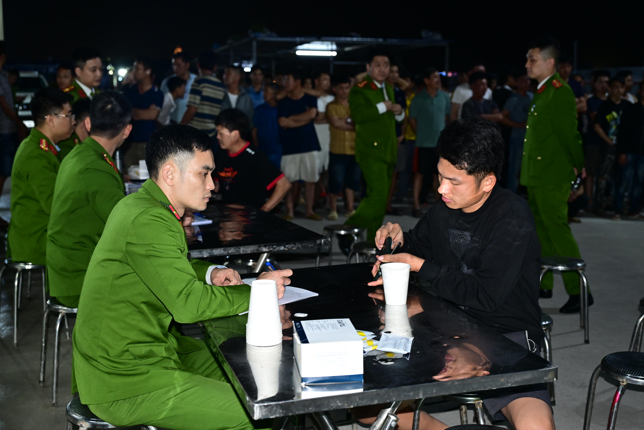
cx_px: 322
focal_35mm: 44
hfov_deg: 44.5
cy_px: 215
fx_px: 787
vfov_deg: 30.5
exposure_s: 1/125
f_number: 4
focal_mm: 44
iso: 1600
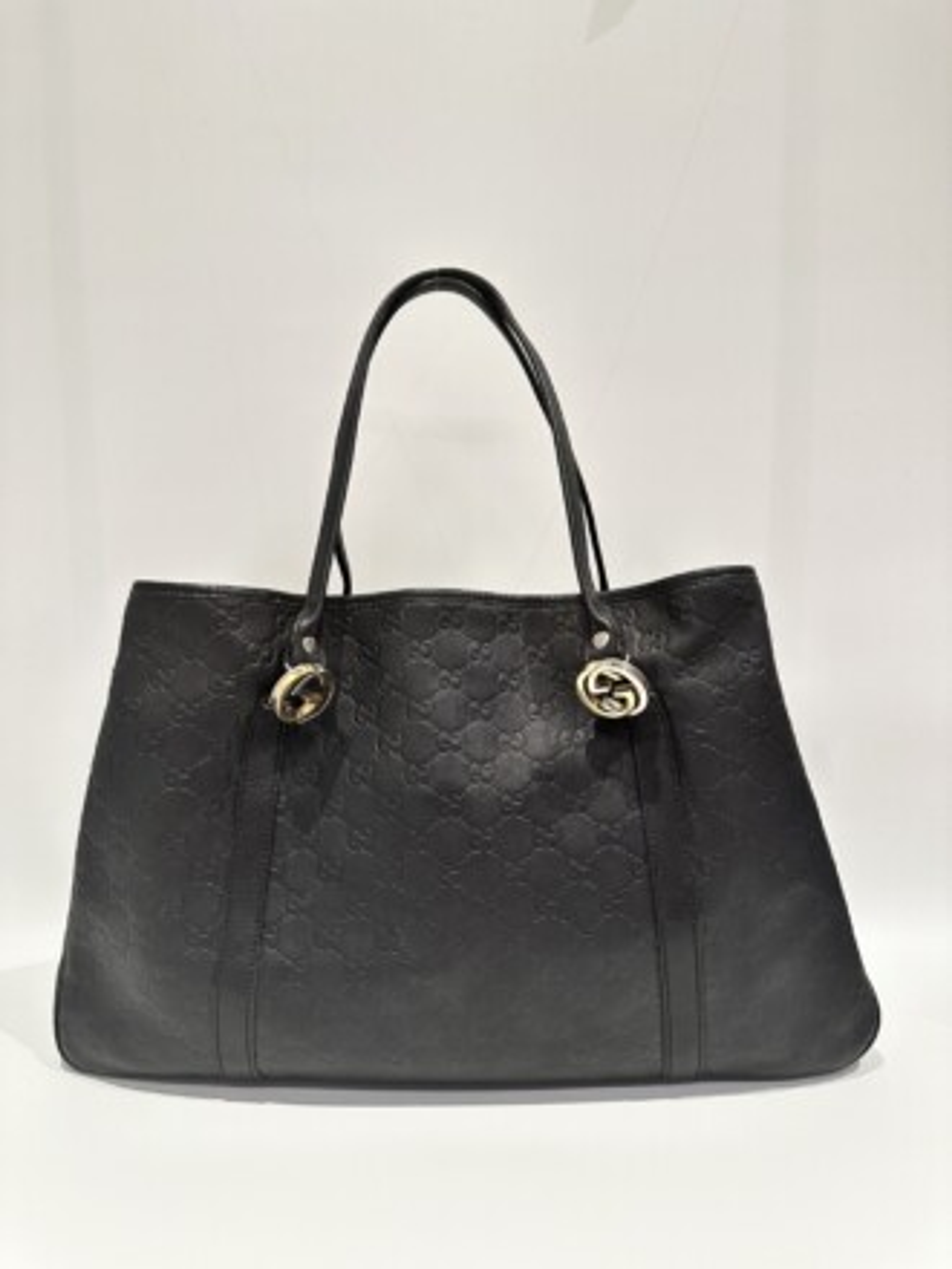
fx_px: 880
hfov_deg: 56.8
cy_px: 634
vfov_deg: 71.6
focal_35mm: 24
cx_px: 476
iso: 160
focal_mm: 6.86
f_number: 1.78
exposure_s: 1/100
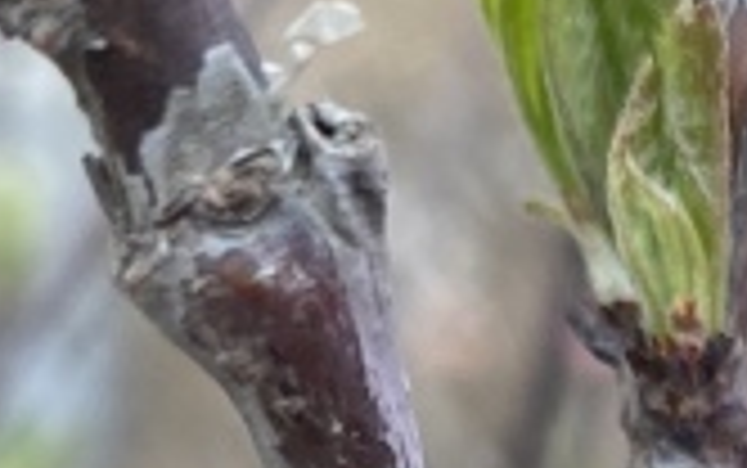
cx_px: 1008
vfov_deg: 6.7
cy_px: 1606
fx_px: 3463
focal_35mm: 170
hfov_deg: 11.9
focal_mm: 4.25
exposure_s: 1/179
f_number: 1.8
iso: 32
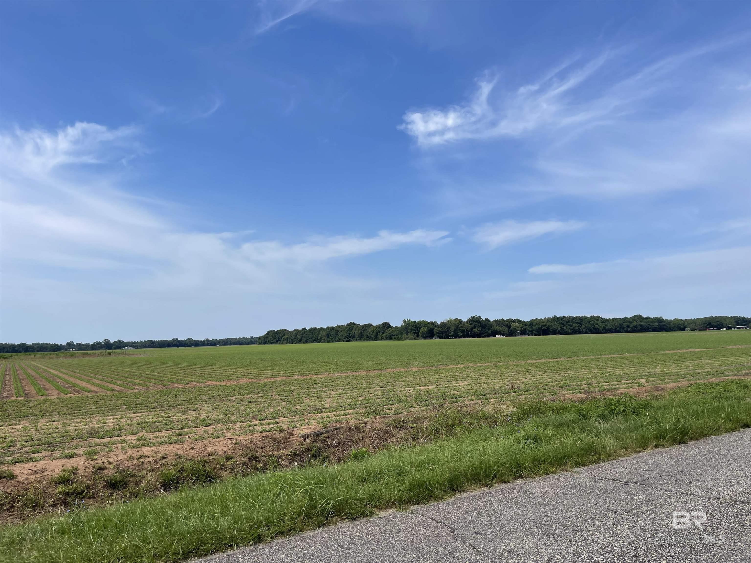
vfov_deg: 53.1
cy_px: 282
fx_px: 564
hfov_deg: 67.3
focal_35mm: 26
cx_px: 376
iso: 32
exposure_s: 1/4902
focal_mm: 5.1
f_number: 1.6
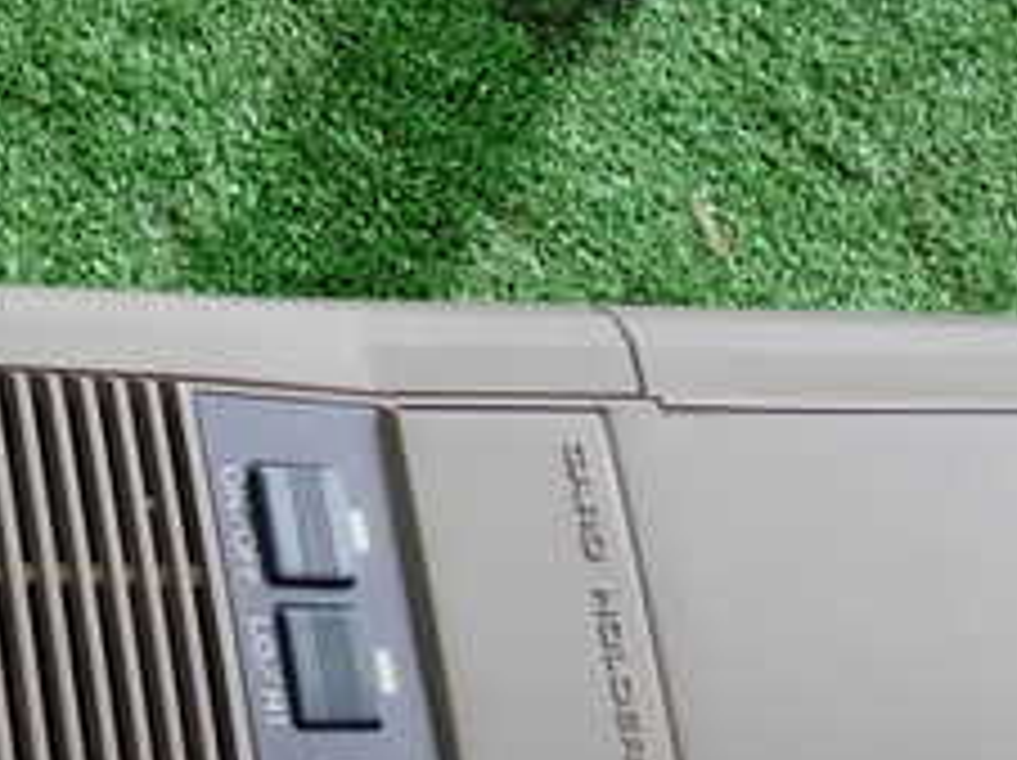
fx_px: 2495
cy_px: 747
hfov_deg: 22.7
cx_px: 171
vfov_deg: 17.0
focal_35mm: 85
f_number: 2.4
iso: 200
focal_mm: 5.79
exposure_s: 1/50
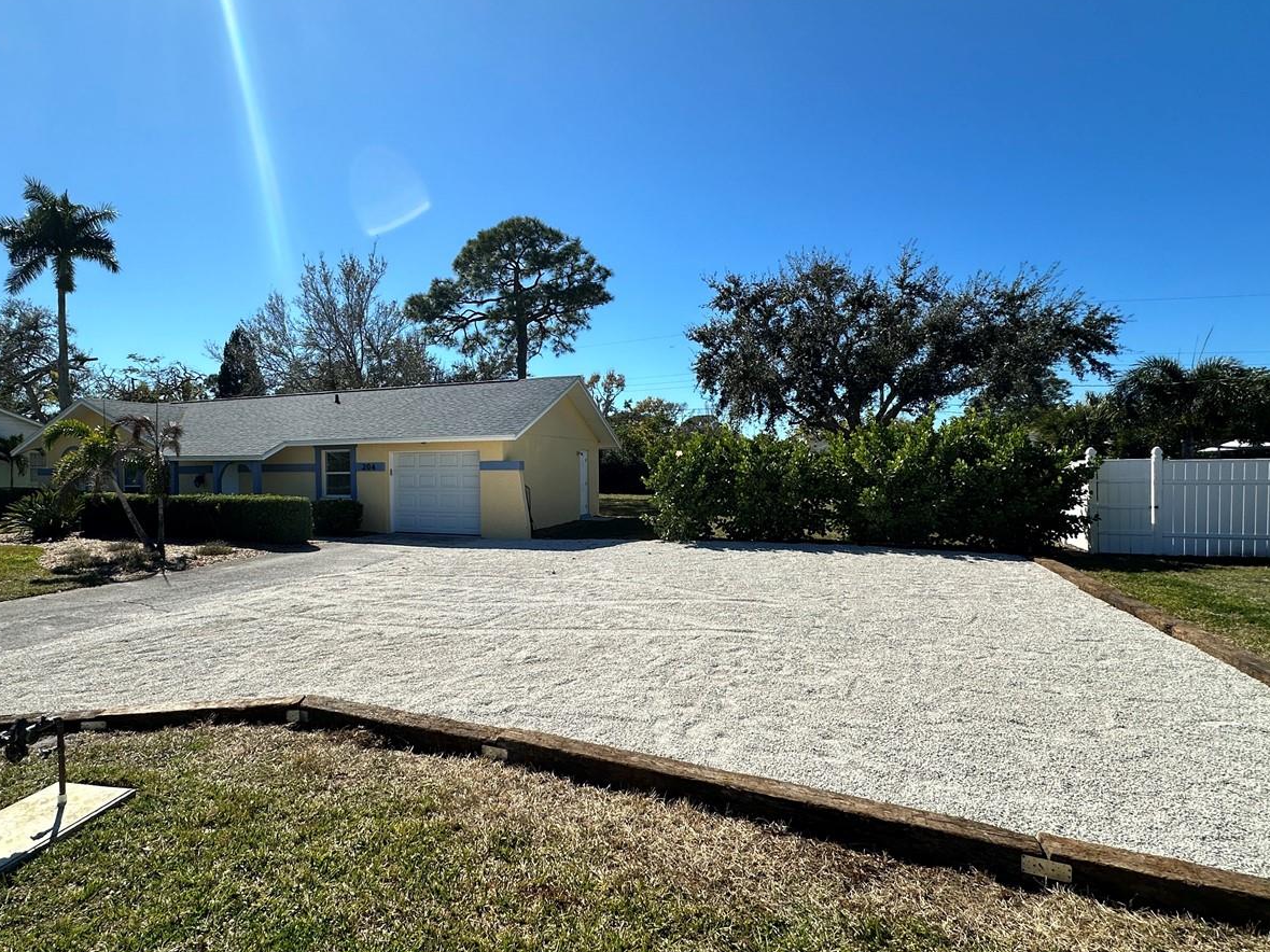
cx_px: 525
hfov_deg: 83.9
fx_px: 697
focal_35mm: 19
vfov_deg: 68.7
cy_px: 477
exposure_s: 1/2618
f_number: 2.2
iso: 50
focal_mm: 2.22
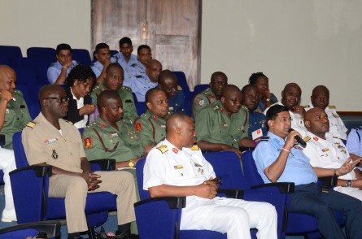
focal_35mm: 85
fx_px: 852
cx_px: 172
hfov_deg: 24.0
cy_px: 156
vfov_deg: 15.9
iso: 400
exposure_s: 1/100
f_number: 5
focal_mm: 42
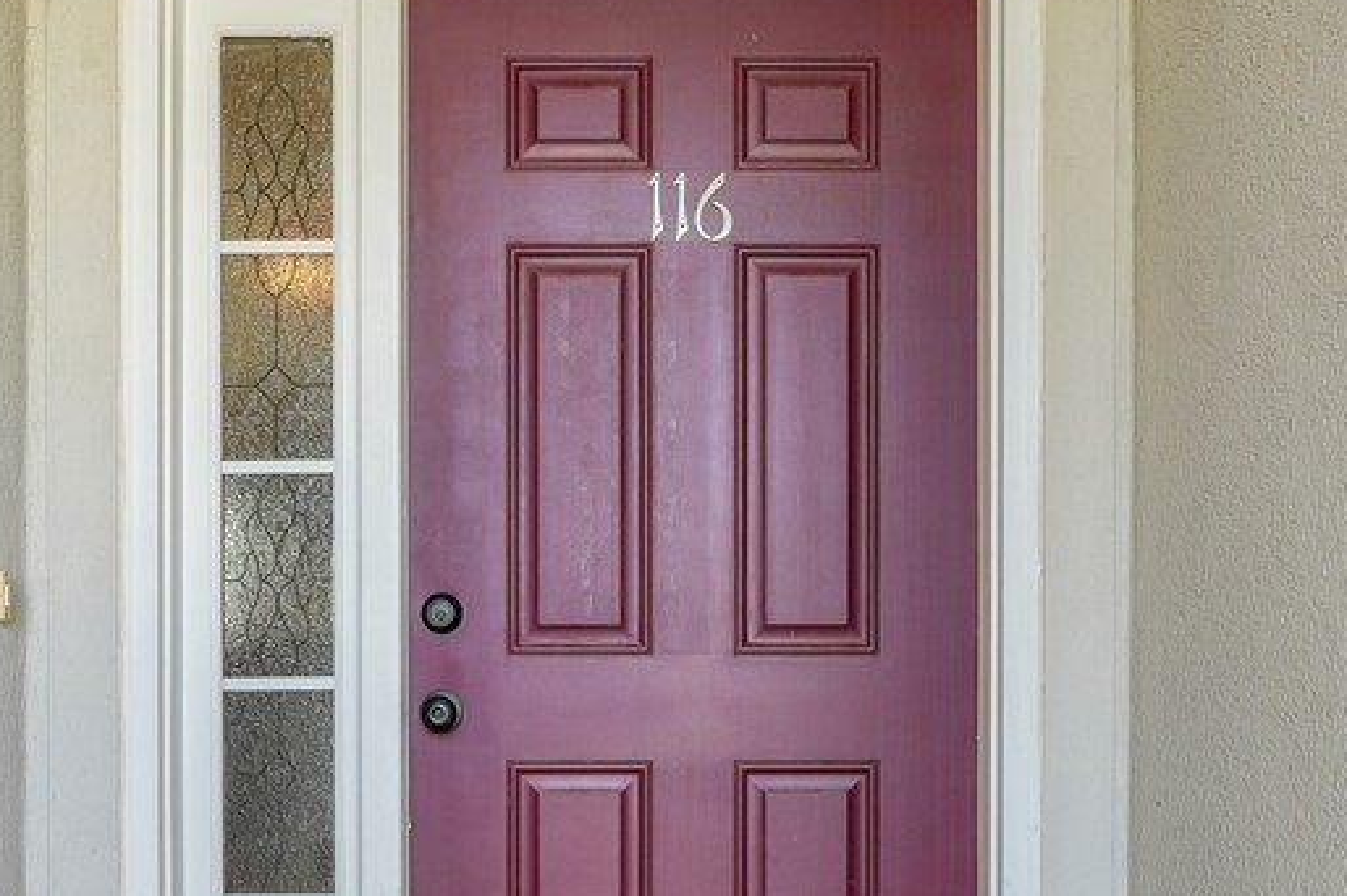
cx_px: 605
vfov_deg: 34.4
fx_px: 1421
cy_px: 656
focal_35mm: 38
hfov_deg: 50.6
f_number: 10
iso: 160
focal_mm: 18
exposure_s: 1/10
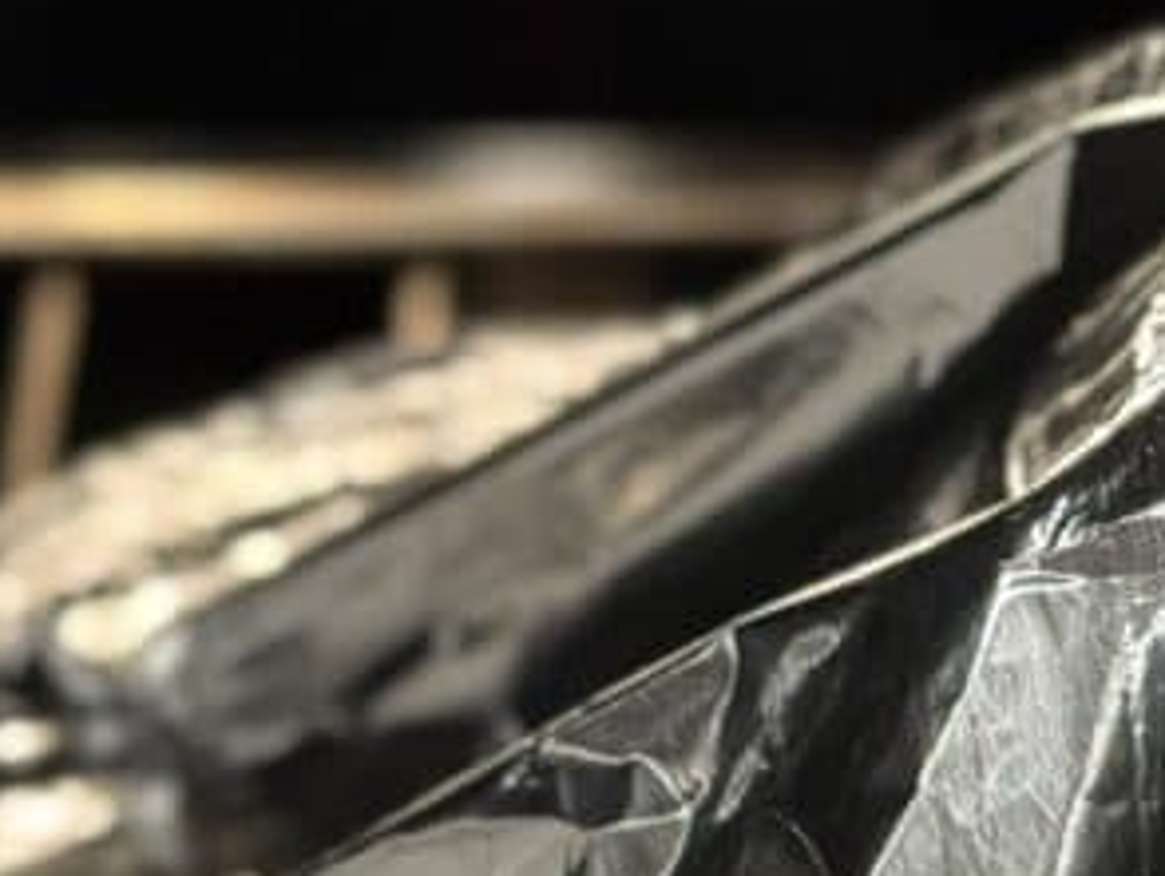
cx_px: 1601
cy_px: 1395
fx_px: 6770
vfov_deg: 7.3
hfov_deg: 9.6
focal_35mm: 201
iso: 160
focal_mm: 6.76
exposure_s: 1/60
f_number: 1.78
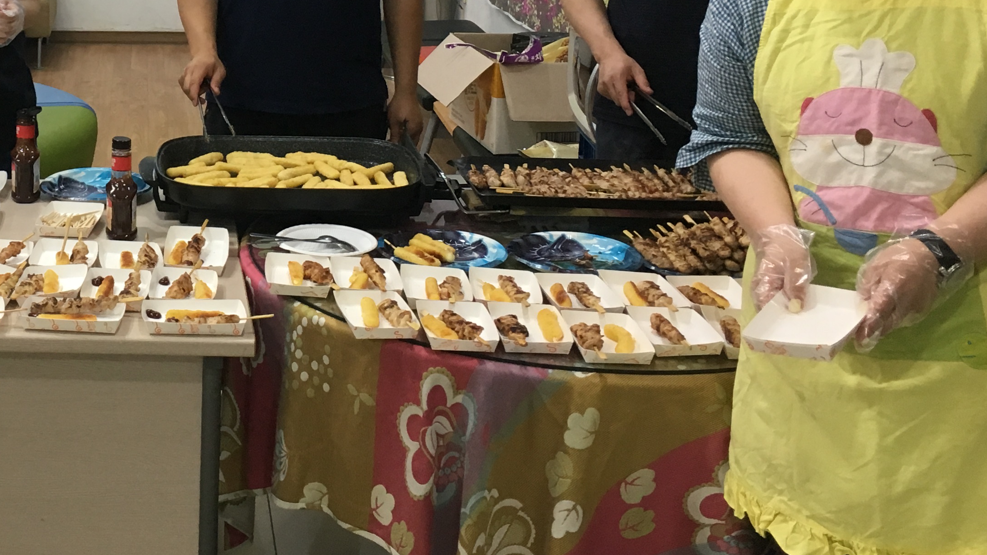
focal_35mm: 59
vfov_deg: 19.7
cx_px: 115
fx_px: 1544
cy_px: -10
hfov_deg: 33.7
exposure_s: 1/30
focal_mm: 4.15
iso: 40
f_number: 2.2
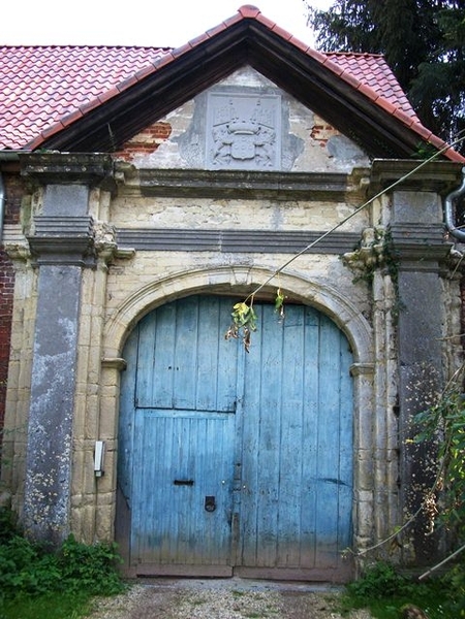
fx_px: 573
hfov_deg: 44.2
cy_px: 310
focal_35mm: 32
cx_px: 232
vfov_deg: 56.8
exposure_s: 1/125
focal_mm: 5.7
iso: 113
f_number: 2.9
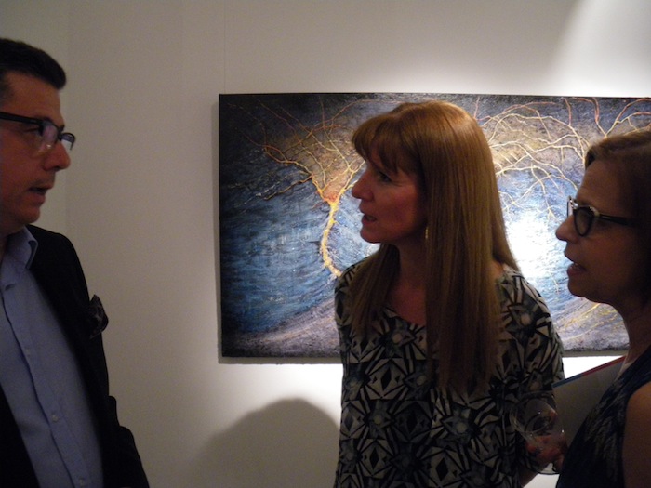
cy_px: 244
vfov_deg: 39.7
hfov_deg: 51.4
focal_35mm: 36
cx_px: 326
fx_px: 677
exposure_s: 1/50
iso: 800
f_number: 3.5
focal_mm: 6.3
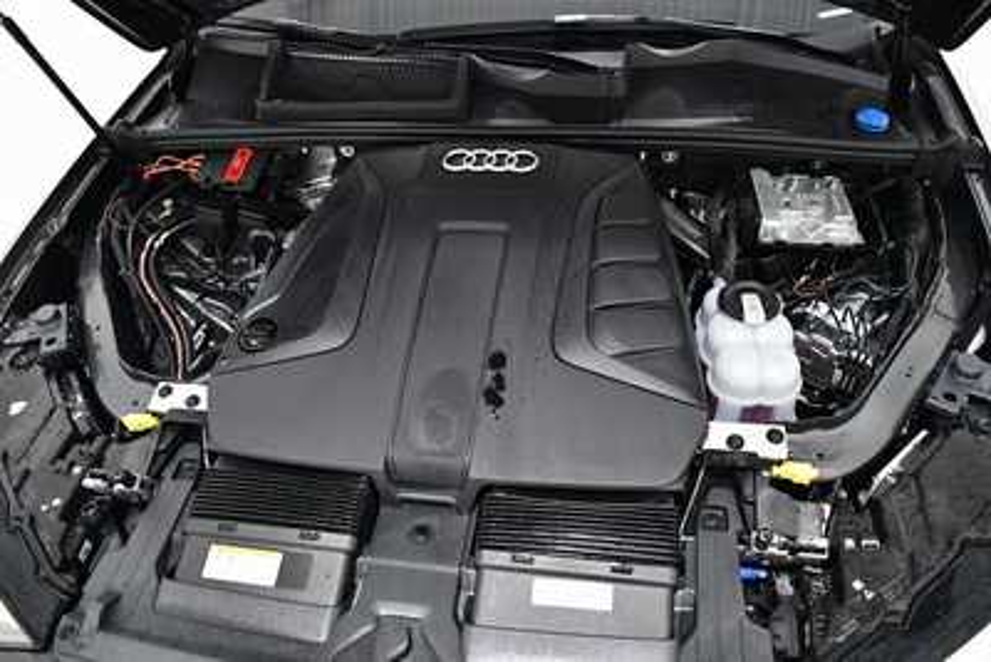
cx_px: 496
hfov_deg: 67.4
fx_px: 743
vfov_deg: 48.0
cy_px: 331
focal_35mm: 27
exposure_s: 1/80
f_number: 3.5
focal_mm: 18
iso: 3200
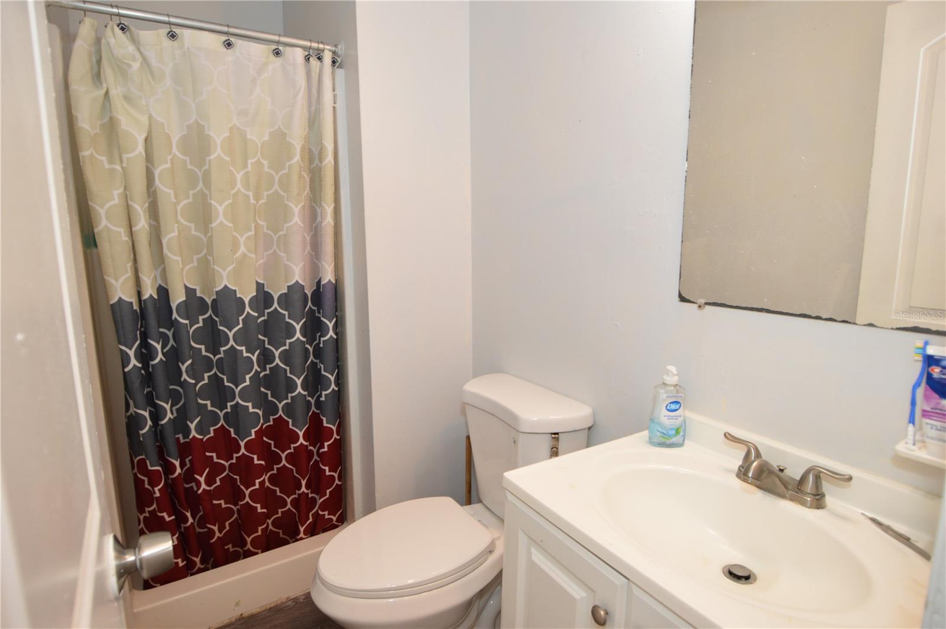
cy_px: 314
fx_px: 472
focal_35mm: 18
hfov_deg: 90.1
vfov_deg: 67.3
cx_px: 473
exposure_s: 1/60
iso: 500
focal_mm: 12
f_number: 4
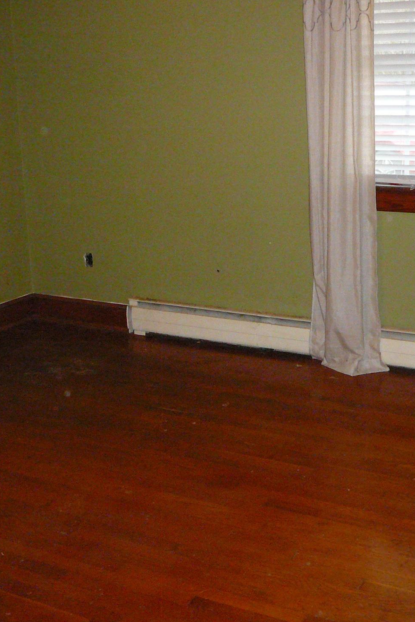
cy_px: 306
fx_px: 882
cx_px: 235
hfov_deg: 26.5
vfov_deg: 38.9
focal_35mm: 51
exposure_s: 1/30
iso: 400
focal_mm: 5.2
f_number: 2.8
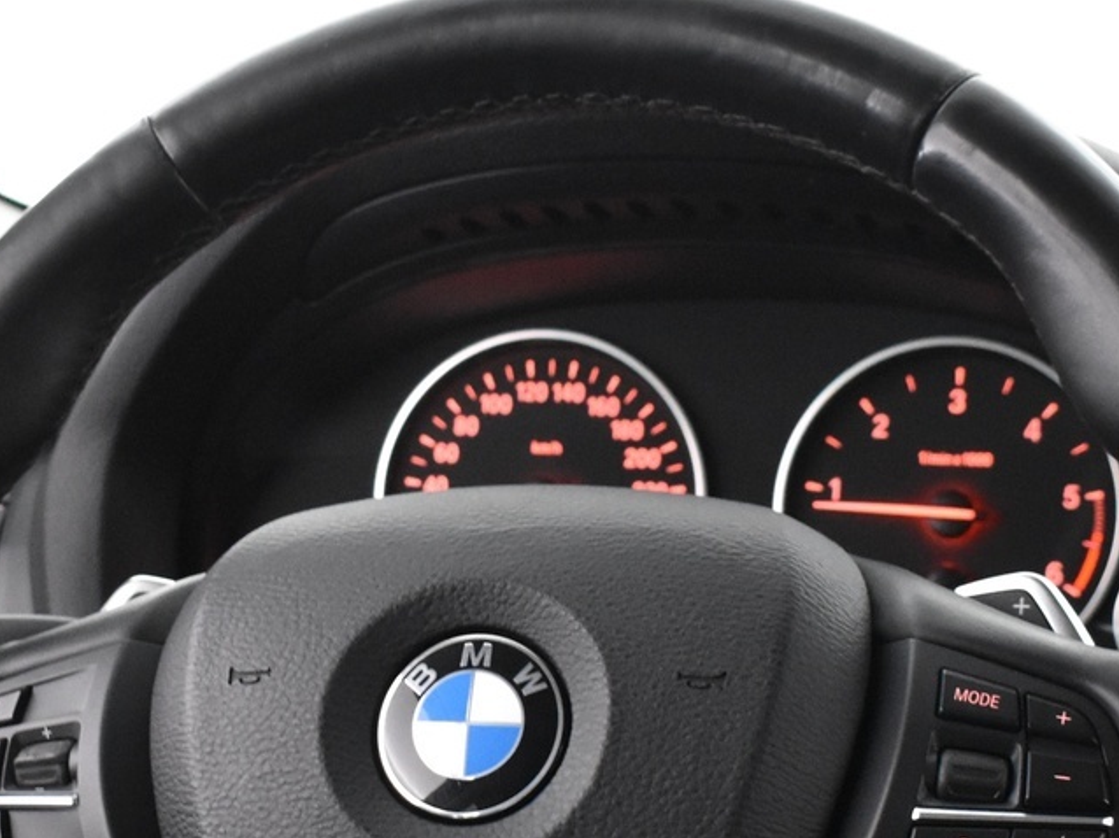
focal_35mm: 106
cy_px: 721
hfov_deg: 18.5
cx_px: 444
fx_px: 3432
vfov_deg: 13.8
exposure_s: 1/20
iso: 3200
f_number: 4.2
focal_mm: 29
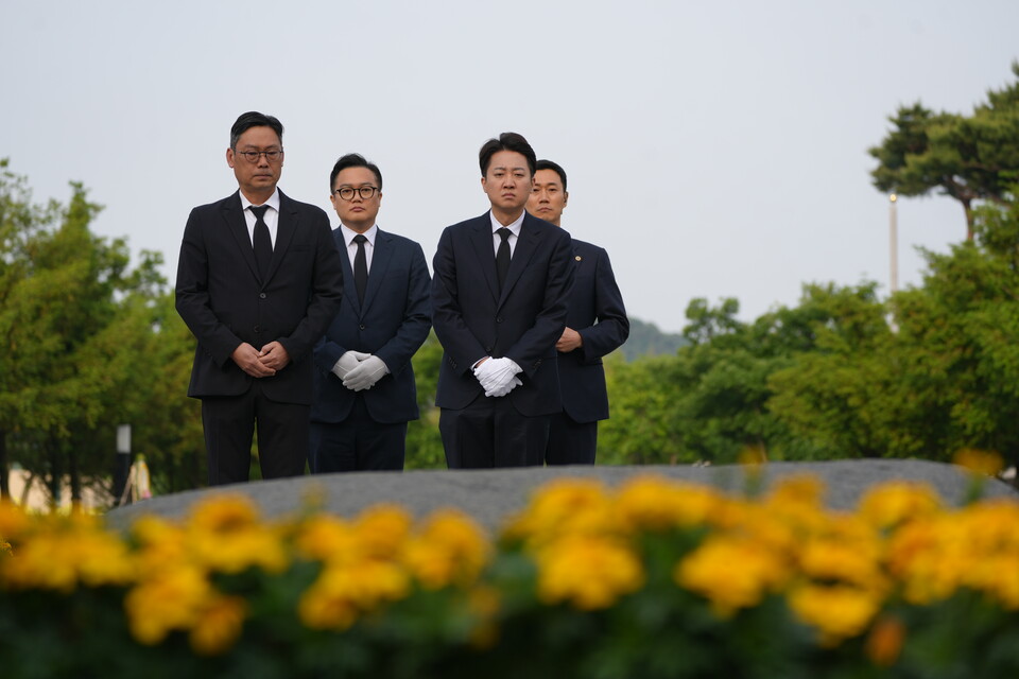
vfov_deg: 10.7
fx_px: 3623
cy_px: 340
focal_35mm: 128
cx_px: 510
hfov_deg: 16.0
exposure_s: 1/250
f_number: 5
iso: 100
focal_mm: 128
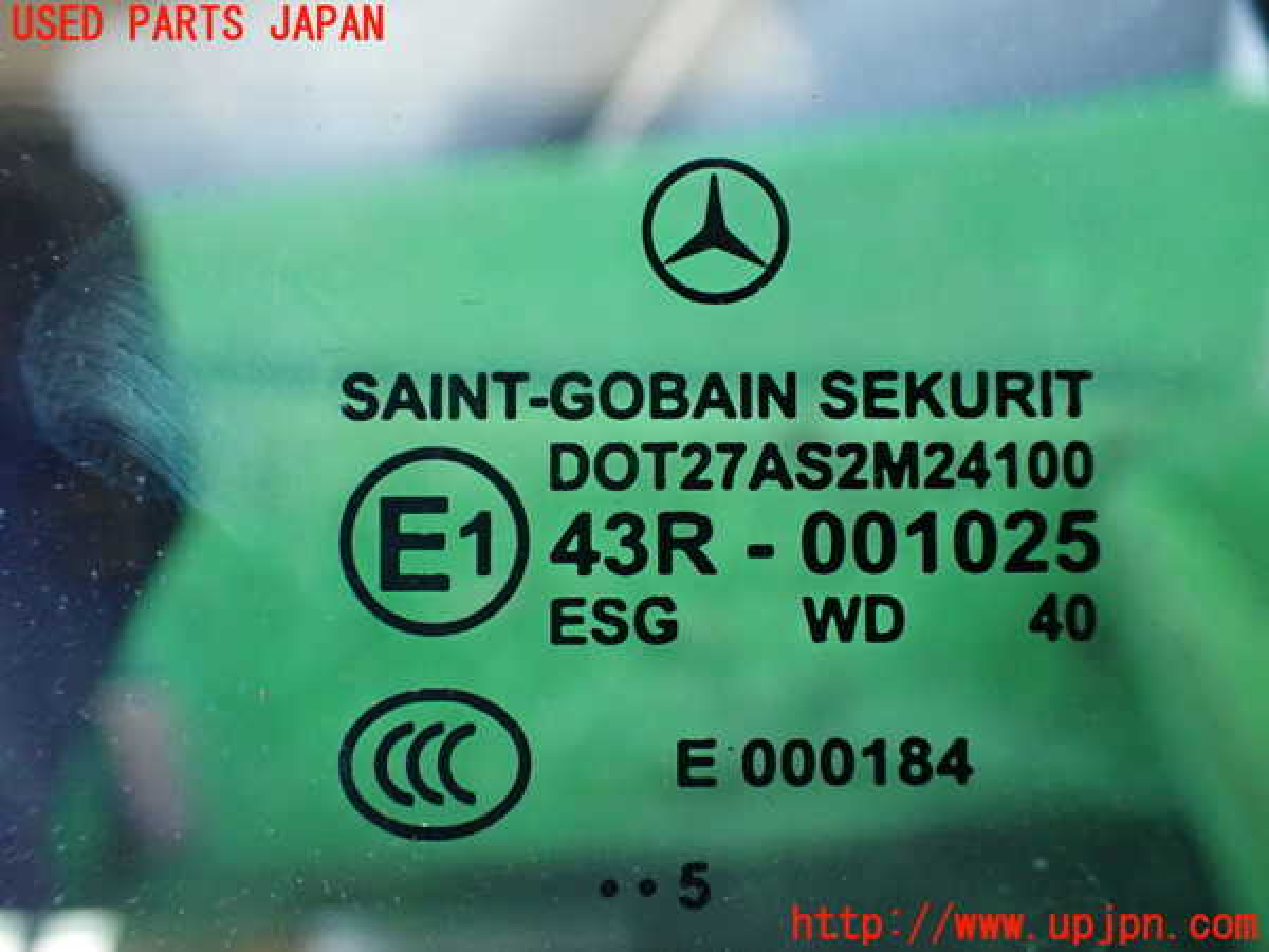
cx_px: 634
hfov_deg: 60.0
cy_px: 476
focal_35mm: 30
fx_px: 1100
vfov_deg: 46.8
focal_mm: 5.4
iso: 800
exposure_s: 1/100
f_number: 2.3
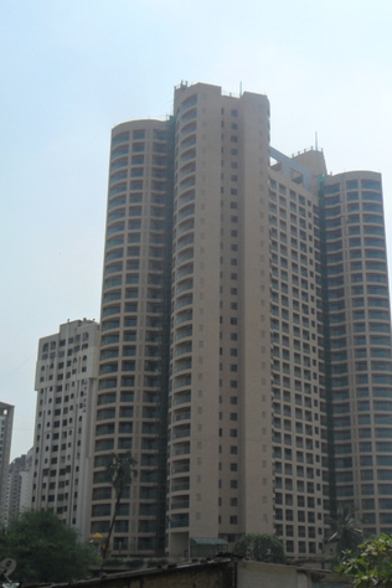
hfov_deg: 25.9
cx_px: 241
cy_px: 294
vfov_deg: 38.2
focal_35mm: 52
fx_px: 849
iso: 100
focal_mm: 6.6
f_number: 10.1
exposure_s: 1/250
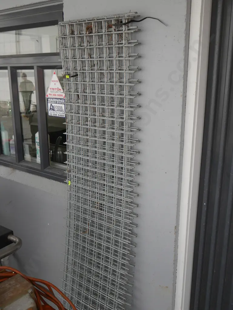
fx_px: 305
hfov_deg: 41.8
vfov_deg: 53.9
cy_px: 155
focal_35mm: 34
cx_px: 116
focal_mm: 17
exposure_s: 1/250
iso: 200
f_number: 6.3
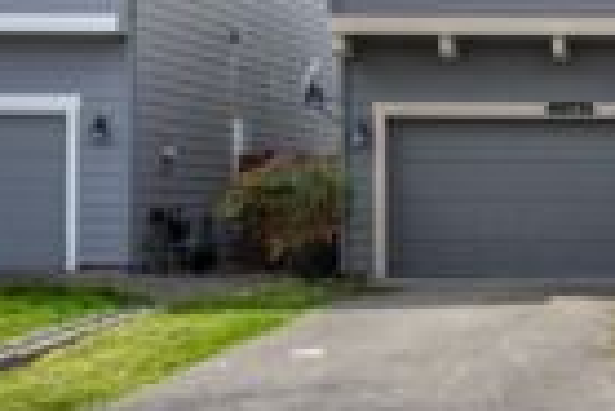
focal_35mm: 69
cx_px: 792
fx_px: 1180
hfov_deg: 25.3
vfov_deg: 19.5
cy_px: 55
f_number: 6.7
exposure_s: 1/250
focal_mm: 24
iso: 100
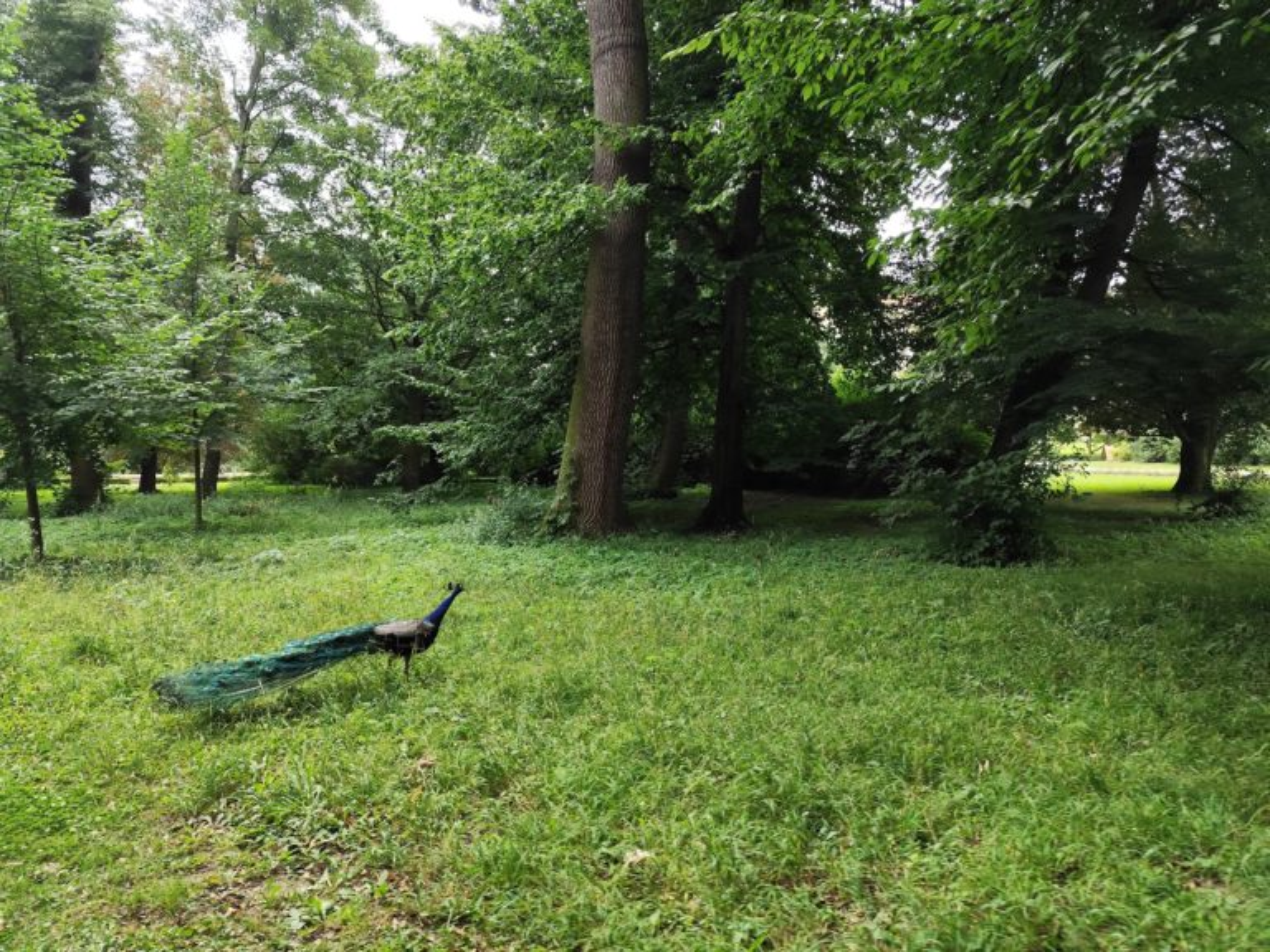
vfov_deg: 58.9
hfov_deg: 73.9
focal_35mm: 23
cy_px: 476
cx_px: 635
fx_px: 844
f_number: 1.65
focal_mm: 6.19
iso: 50
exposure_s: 1/185
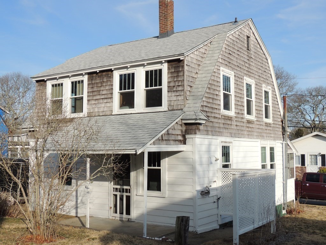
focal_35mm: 43
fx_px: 405
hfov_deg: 43.9
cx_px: 163
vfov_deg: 33.6
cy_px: 122
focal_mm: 7.6
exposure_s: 1/1000
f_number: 3.4
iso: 100
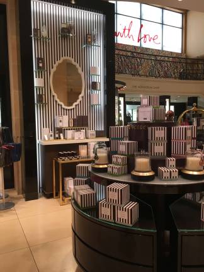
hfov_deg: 48.2
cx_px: 102
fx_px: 228
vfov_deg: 61.7
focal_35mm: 29
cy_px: 136
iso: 32
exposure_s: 1/30
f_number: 2.2
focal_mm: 4.15
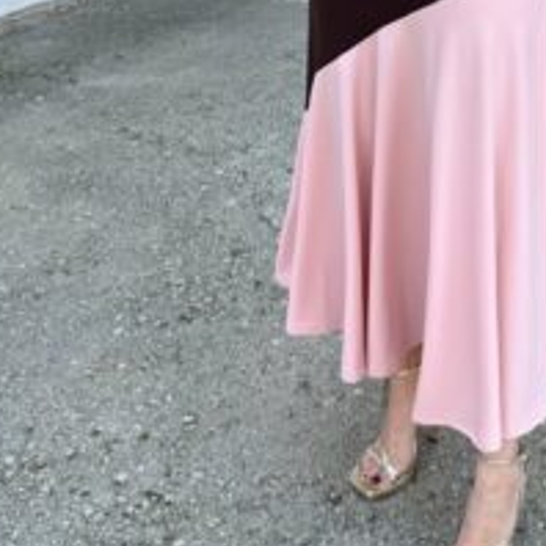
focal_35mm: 57
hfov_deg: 29.5
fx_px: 1017
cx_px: 422
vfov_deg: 27.9
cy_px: -26
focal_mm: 6.76
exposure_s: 1/695
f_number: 1.78
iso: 80
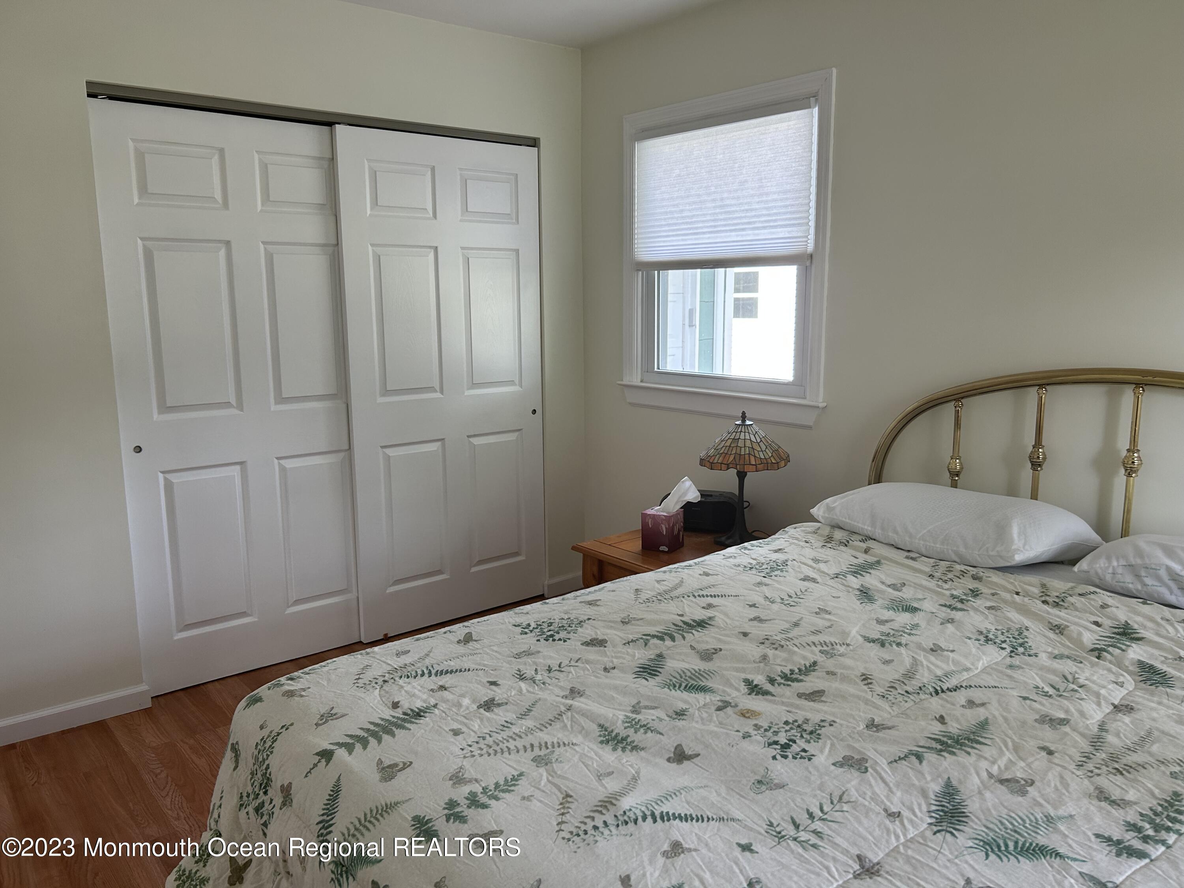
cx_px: 592
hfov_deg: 67.3
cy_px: 444
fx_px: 889
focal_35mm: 26
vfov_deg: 53.1
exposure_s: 1/121
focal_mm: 5.7
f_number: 1.5
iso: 80
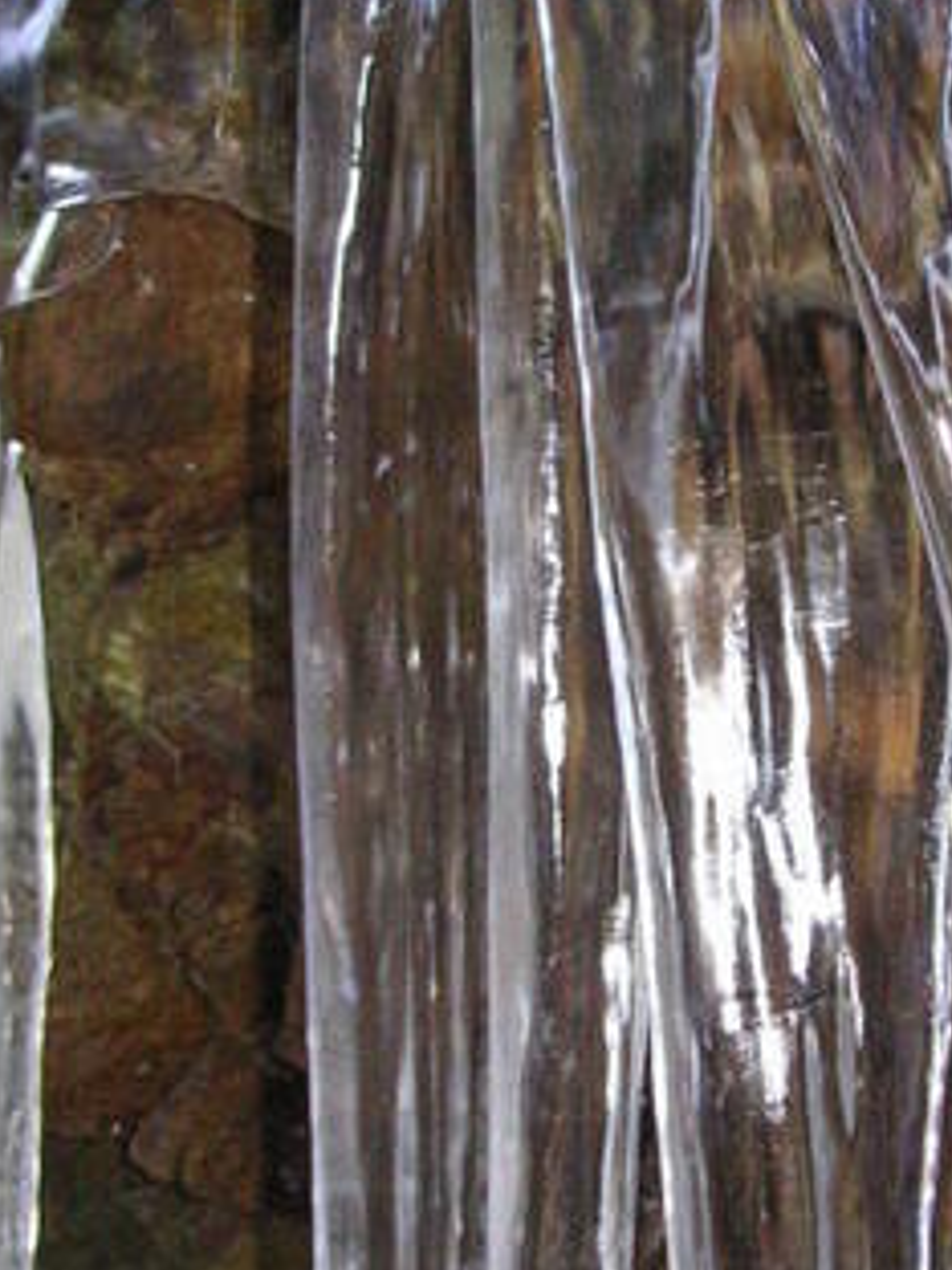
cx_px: 777
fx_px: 3484
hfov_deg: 15.4
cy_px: 399
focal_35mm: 95
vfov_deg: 20.6
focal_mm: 6.1
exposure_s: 1/45
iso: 160
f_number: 2.8
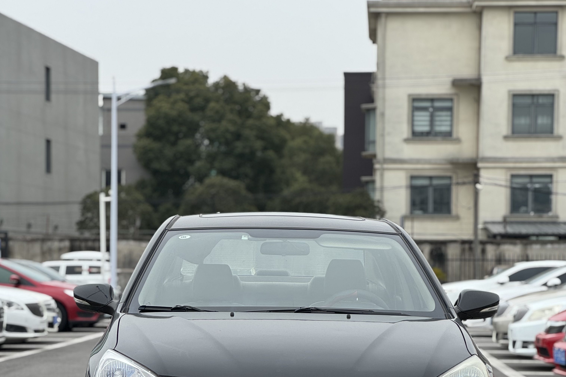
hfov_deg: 19.1
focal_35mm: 107
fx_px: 1682
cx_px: 283
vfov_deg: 12.7
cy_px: 337
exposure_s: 1/198
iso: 25
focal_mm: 9
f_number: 2.8
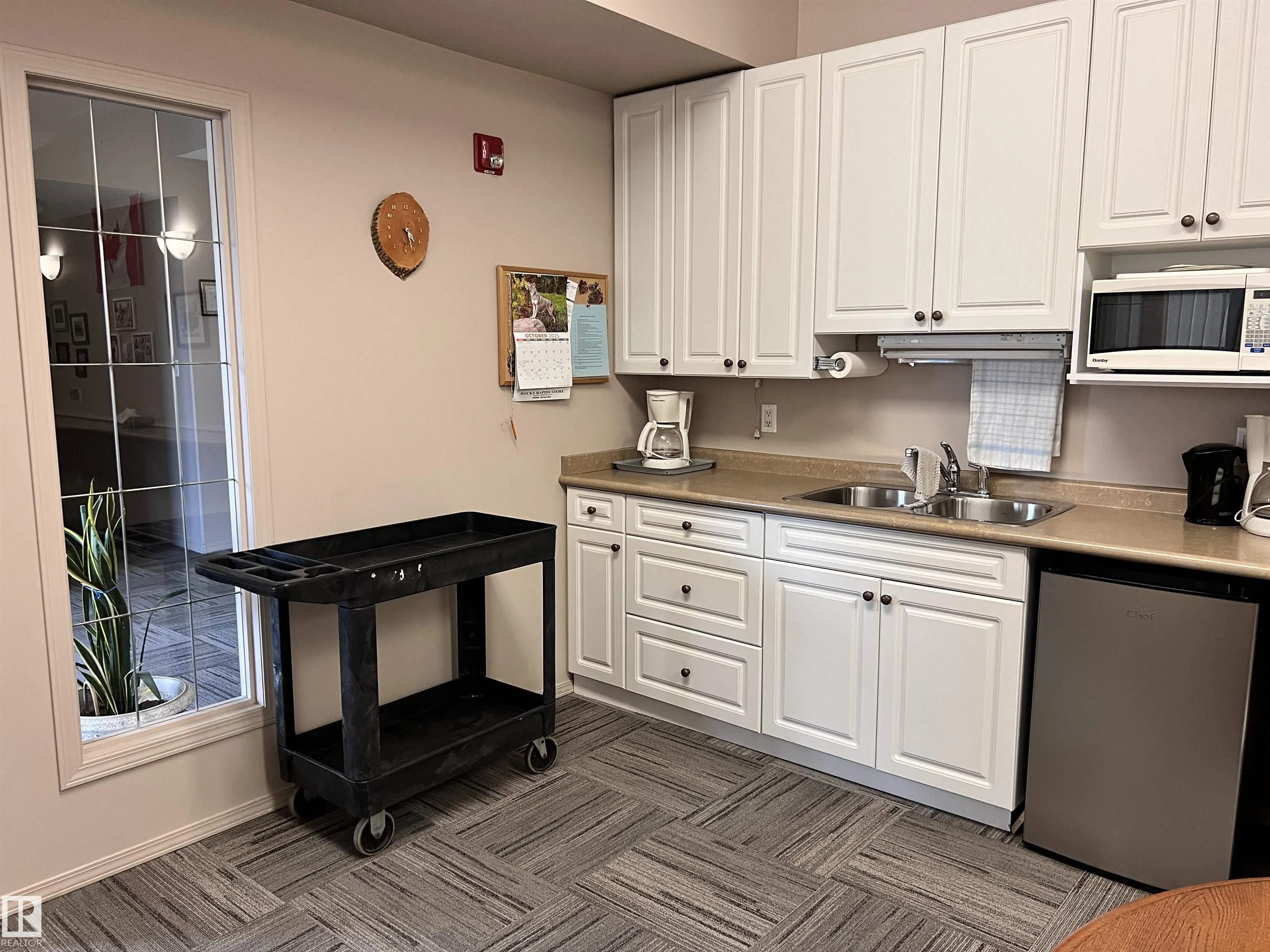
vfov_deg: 53.1
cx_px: 635
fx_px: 954
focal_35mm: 26
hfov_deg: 67.3
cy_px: 476
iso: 160
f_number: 1.5
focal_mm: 5.7
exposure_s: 1/60
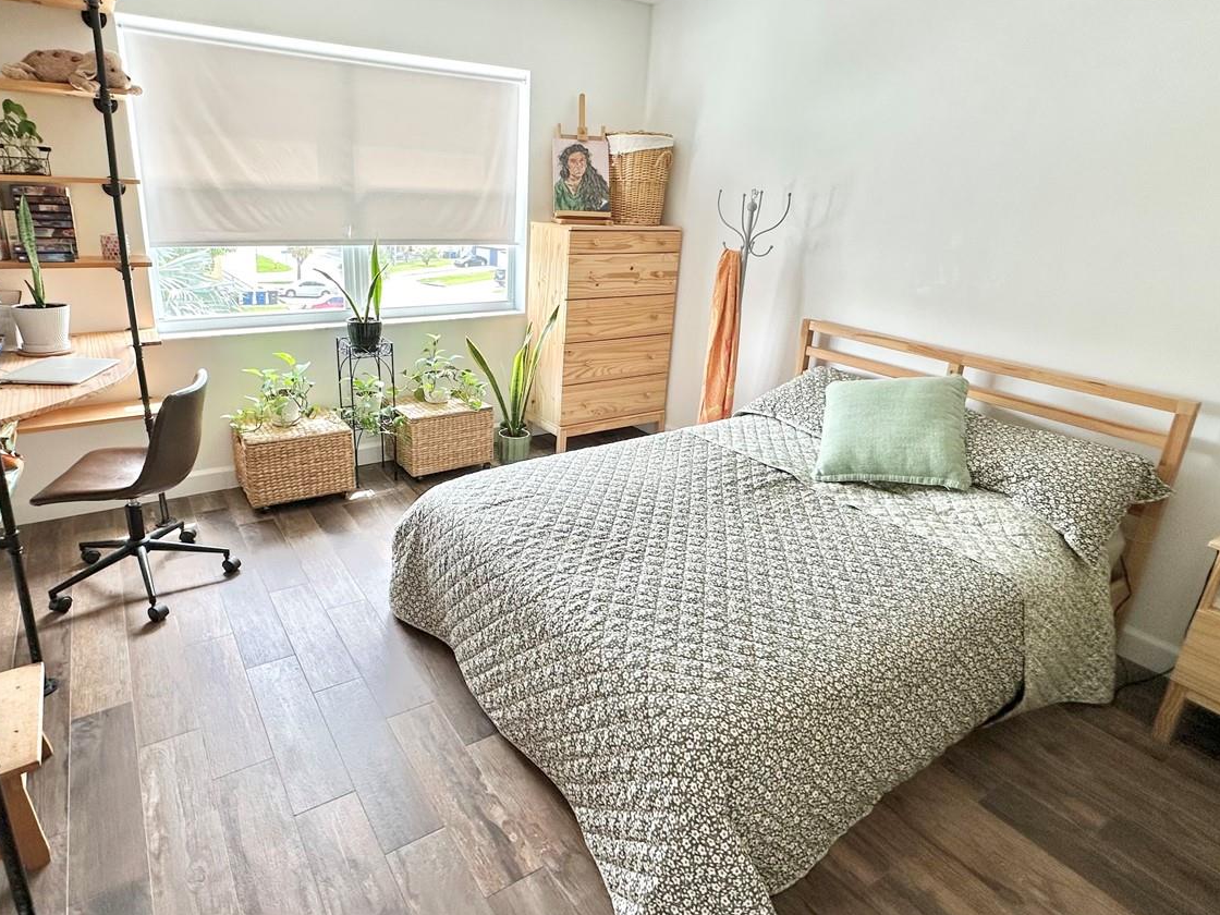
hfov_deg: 81.4
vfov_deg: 65.8
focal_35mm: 20
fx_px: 705
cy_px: 411
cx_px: 542
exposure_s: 1/99
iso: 100
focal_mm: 2.22
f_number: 2.2
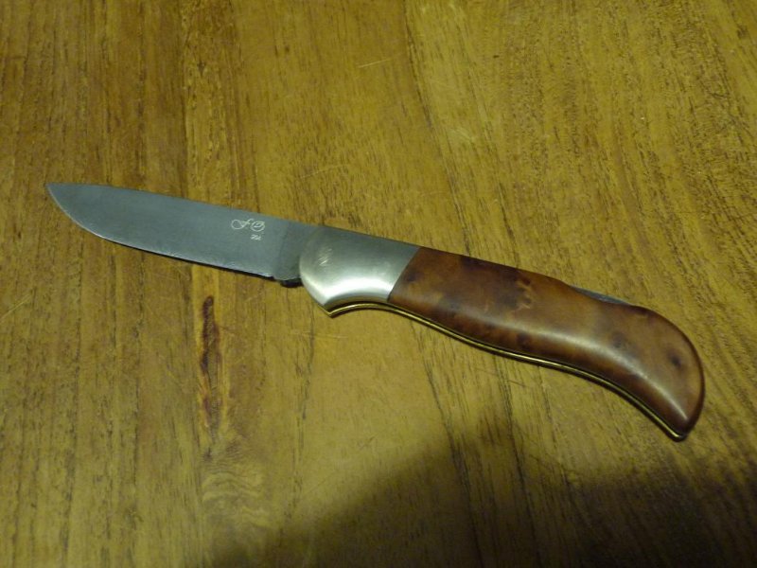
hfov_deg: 49.0
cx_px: 378
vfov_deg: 37.7
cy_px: 284
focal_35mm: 38
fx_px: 831
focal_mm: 6.3
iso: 400
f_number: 3.8
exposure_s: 1/8
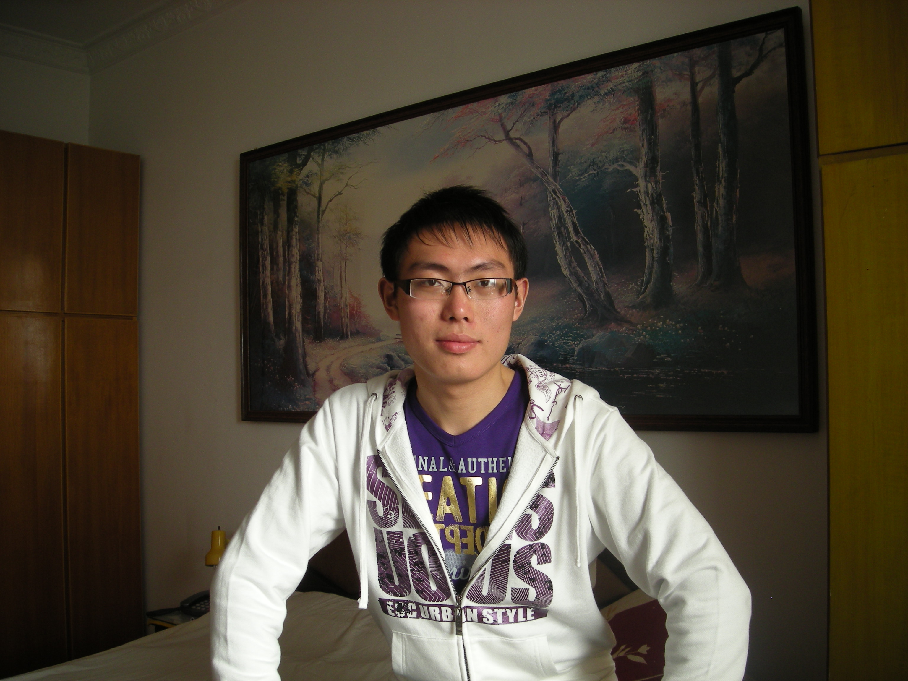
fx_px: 918
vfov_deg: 40.7
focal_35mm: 35
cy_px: 340
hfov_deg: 52.6
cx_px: 454
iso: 89
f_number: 2.8
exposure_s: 1/53.4
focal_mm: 5.7
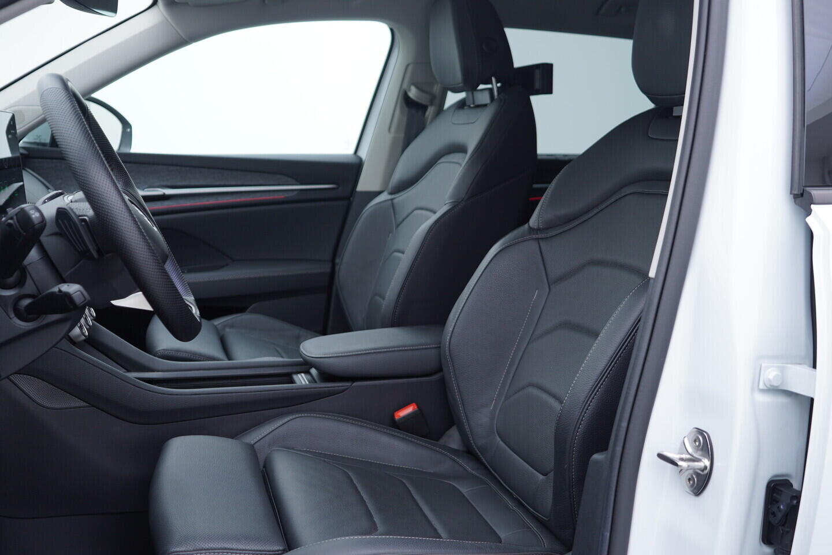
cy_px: 278
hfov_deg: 53.1
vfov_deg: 36.9
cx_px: 416
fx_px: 832
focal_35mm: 36
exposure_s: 1/40
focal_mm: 24
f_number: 2.8
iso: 125
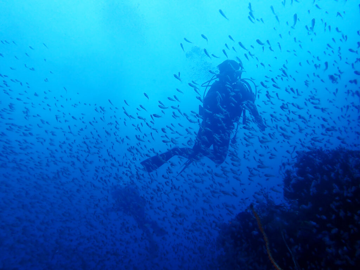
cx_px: 180
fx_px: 260
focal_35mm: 25
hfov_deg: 69.4
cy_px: 135
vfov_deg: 54.9
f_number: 2.8
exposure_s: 1/200
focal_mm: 4.5
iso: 100
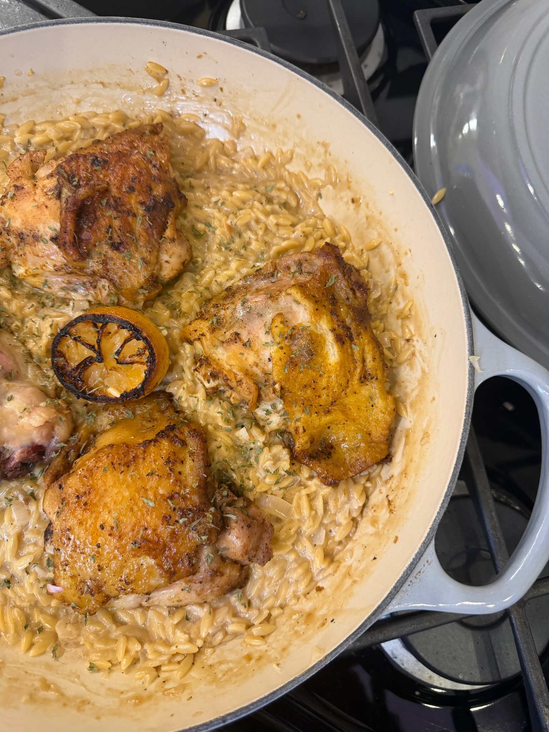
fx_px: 508
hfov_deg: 56.8
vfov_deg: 71.6
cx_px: 274
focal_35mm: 24
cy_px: 366
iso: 200
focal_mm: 6.76
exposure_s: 1/60
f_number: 1.78
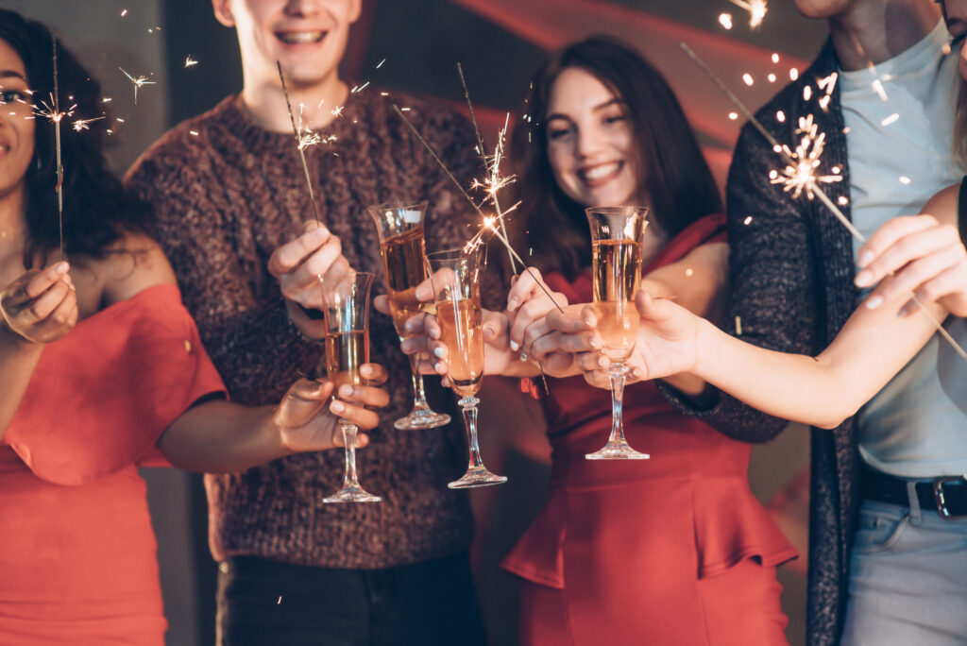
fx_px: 2284
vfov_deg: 16.1
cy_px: 323
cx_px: 484
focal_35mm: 85
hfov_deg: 23.9
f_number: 3.2
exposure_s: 1/200
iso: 640
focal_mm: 85
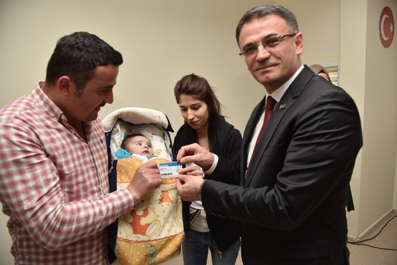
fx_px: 265
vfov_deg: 53.2
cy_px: 132
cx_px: 198
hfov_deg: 73.7
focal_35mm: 24
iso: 400
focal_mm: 24
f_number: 5
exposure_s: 1/125
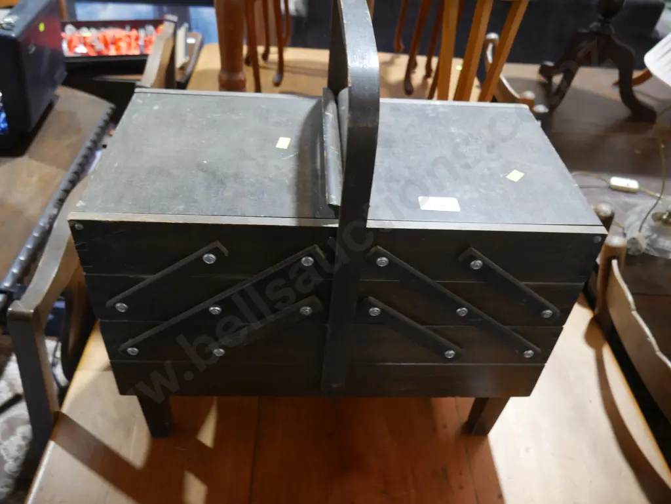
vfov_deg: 49.8
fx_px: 543
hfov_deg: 63.4
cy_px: 252
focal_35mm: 28
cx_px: 336
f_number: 3.5
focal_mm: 14
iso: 800
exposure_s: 1/60
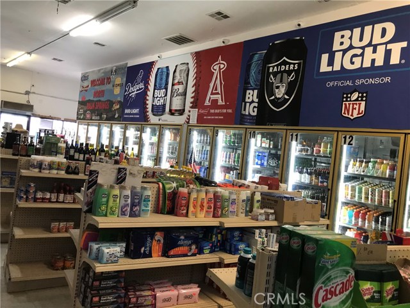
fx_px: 332
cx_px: 205
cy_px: 154
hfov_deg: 63.4
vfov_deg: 49.7
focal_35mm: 28
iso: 40
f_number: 1.8
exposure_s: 1/30
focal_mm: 3.99
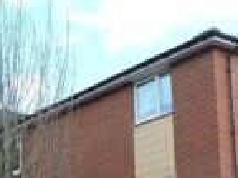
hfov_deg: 19.9
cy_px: 195
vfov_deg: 14.9
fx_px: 667
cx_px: 24
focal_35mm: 97
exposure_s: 1/250
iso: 100
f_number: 3
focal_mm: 4.3
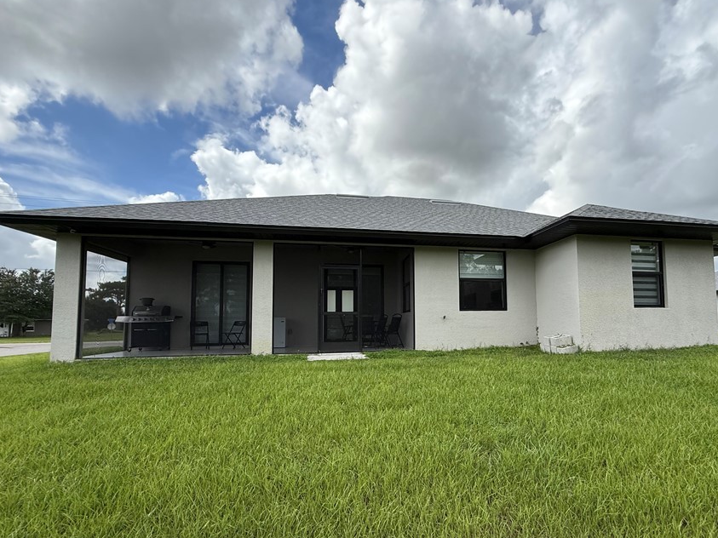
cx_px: 409
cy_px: 302
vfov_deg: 74.4
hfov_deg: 90.5
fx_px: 353
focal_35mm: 17
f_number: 2.2
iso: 80
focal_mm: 2.22
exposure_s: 1/1961
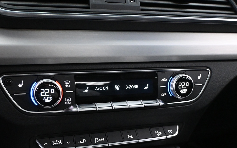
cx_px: 104
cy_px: 103
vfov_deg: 28.7
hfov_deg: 44.8
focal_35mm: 44
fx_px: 287
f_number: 3.8
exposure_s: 1/30
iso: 5600
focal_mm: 19.5
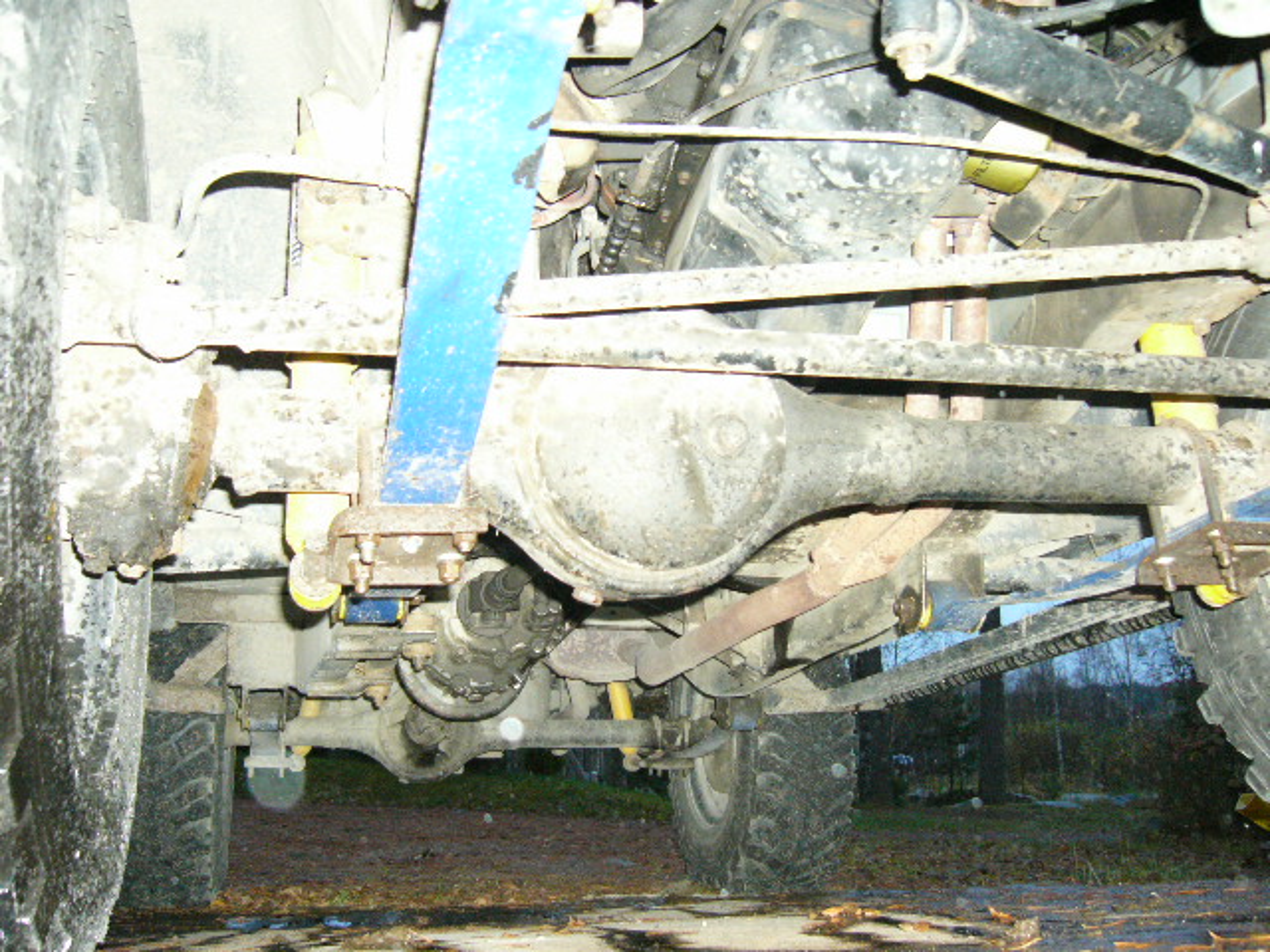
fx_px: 1284
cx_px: 635
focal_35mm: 35
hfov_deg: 52.6
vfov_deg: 40.7
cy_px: 476
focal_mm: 5.8
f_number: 2.8
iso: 400
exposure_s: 1/60
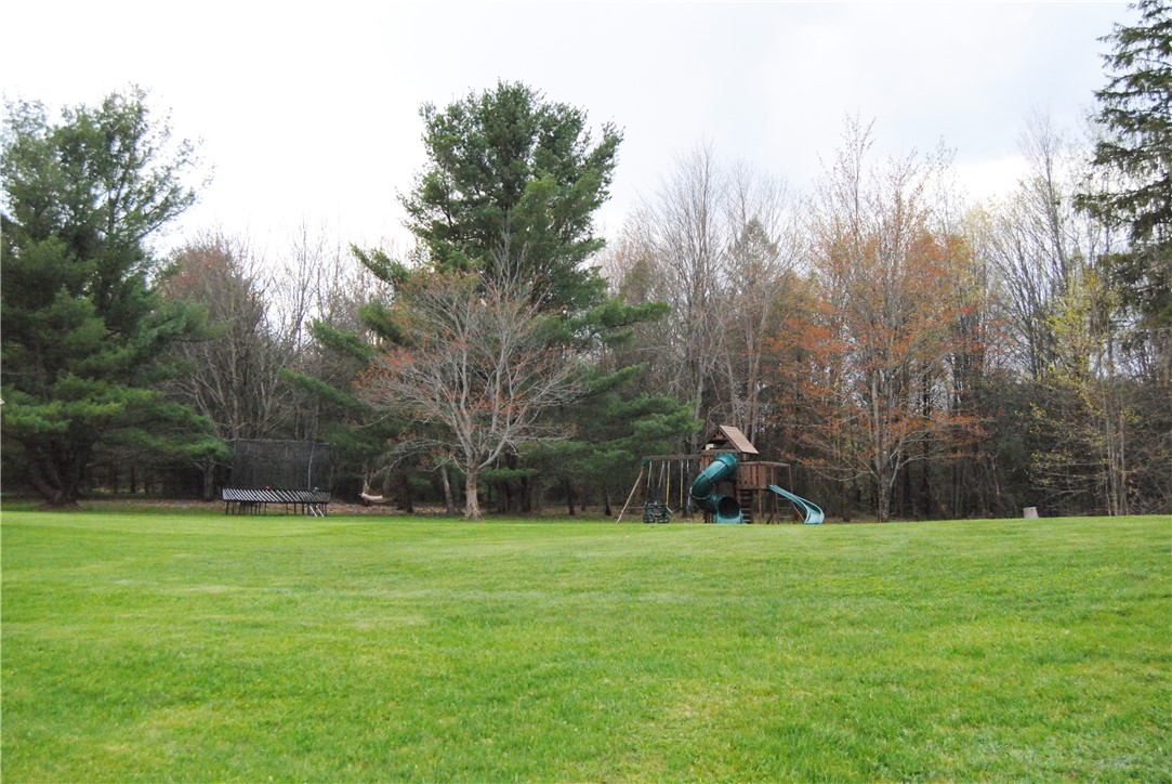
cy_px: 392
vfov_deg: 36.9
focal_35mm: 36
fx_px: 1173
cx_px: 586
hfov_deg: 53.1
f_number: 5
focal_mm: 24
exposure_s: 1/1600
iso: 1600
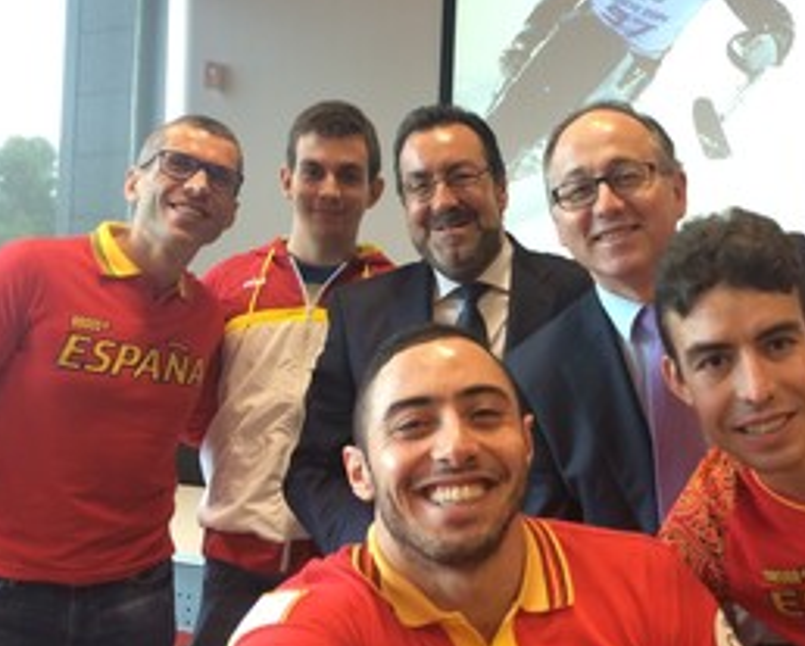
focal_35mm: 46
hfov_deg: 39.4
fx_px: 1097
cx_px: 580
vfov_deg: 32.8
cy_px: 326
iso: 100
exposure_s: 1/33
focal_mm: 4.15
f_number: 2.2
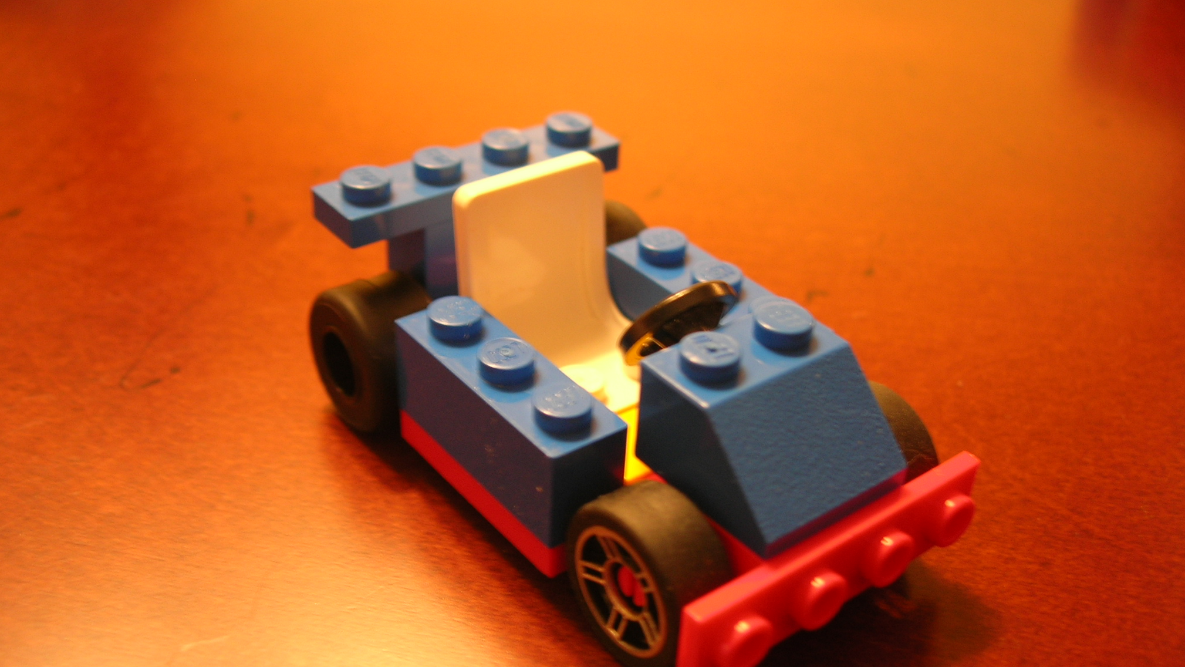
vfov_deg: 28.3
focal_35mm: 42
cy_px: 389
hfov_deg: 48.4
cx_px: 596
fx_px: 1320
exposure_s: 1/4.9
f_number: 2.8
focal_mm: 7.8
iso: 64
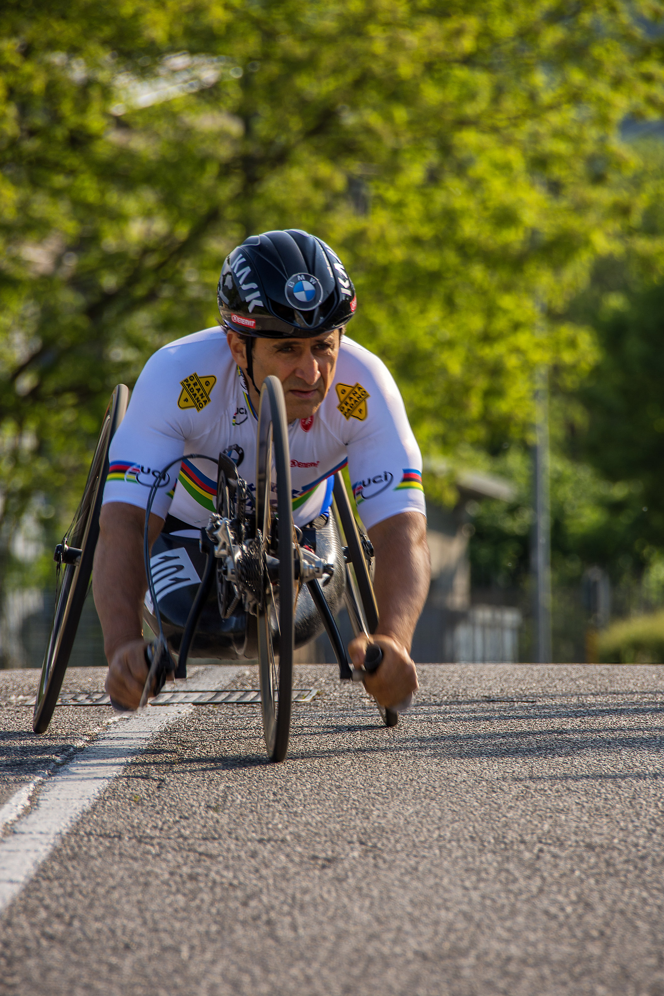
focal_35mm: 450
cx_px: 332
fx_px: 12449
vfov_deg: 4.6
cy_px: 498
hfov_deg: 3.1
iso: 100
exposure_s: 1/160
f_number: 8
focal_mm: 300
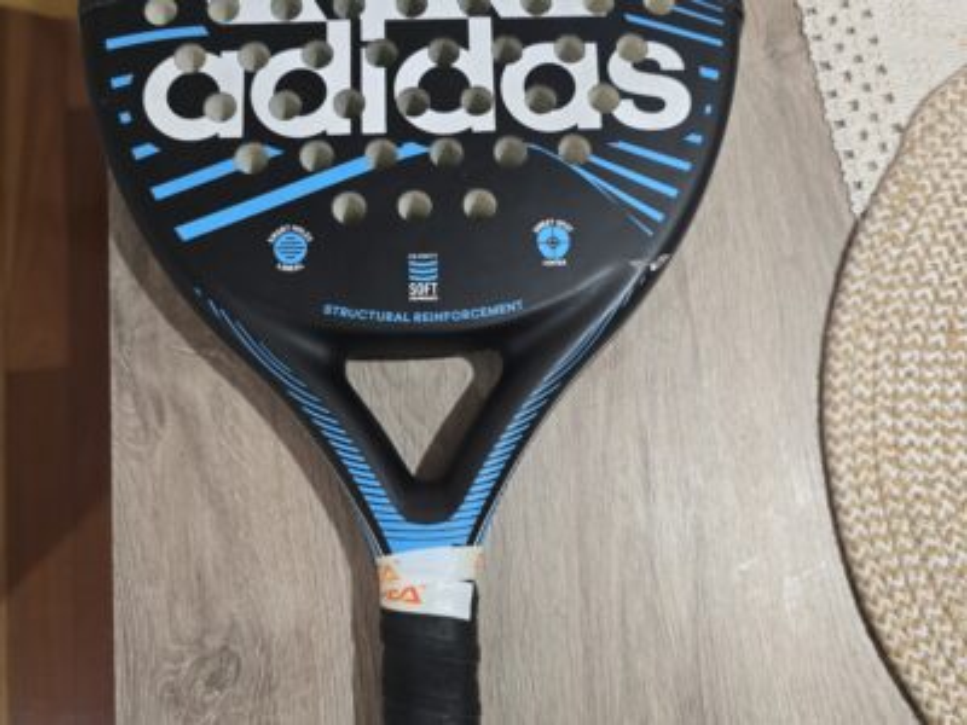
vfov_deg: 58.9
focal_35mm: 23
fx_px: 643
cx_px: 484
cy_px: 362
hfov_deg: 73.9
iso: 800
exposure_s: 1/100
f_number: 1.7
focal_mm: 6.3
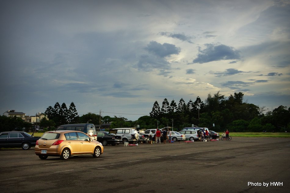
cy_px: 96
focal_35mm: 52
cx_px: 145
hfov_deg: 37.8
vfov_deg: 25.8
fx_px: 423
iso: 400
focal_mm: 35
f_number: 11
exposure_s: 1/320
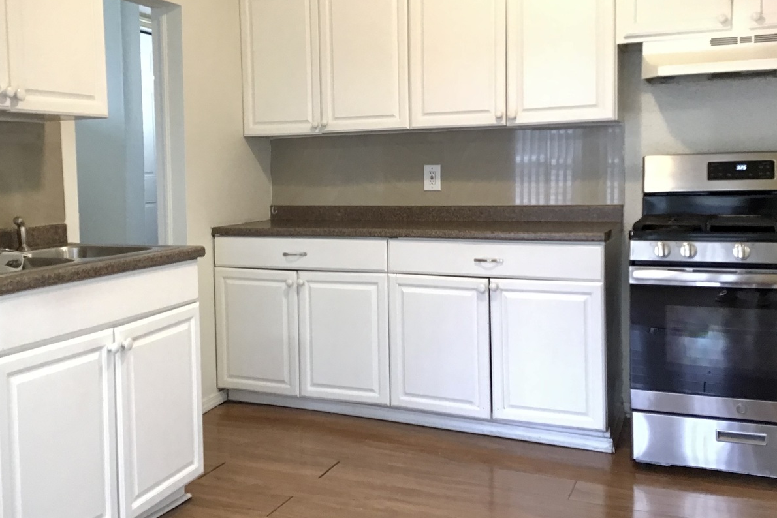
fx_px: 842
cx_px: 319
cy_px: 221
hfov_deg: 49.3
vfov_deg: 34.2
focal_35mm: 39
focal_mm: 3.3
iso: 64
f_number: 2.4
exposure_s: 1/30
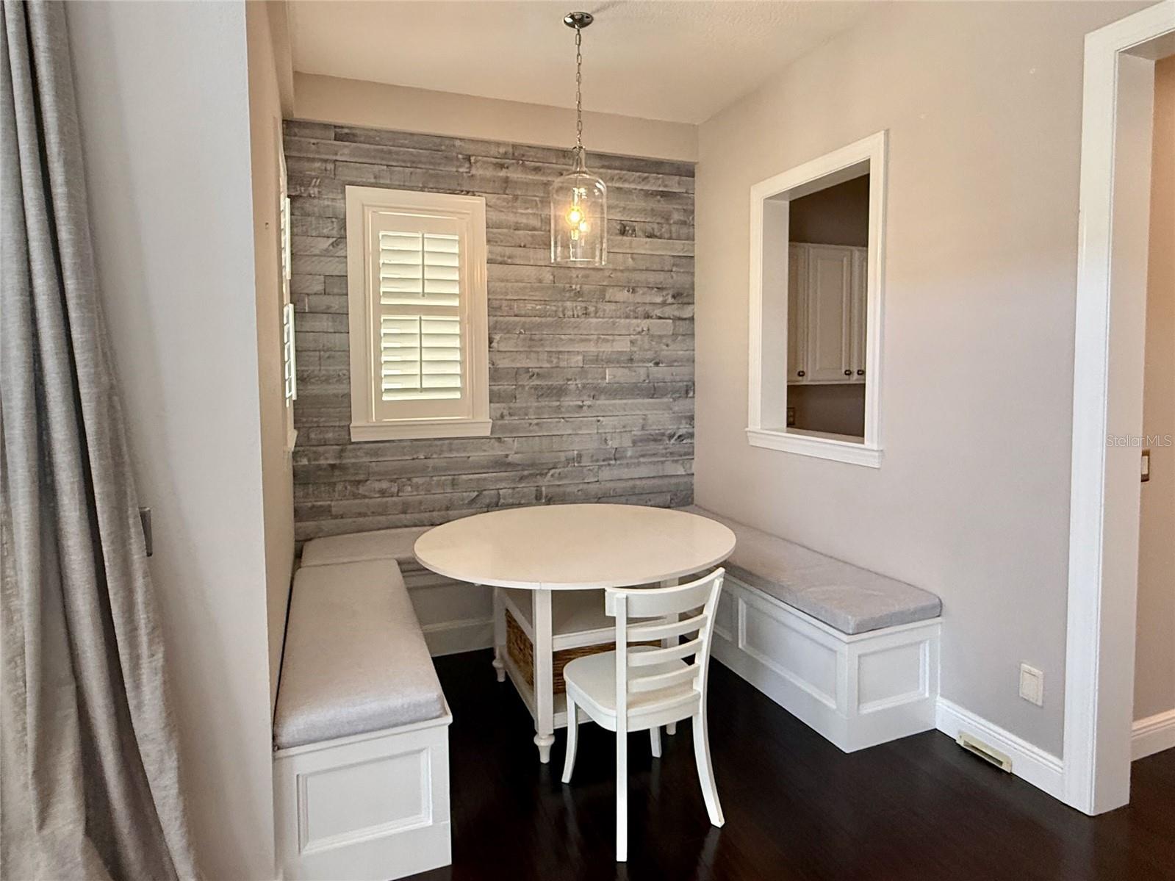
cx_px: 588
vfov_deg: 85.7
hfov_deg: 102.1
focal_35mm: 14
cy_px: 440
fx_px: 475
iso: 500
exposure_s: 1/60
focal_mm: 2.22
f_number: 2.2
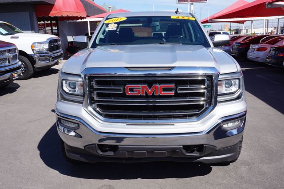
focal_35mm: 33
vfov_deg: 39.9
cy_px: 94
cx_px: 142
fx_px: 260
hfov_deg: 57.2
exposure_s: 1/100
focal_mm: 22
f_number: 11
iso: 100
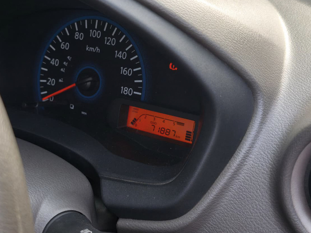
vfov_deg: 58.9
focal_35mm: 23
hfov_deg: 73.9
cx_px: 156
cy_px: 116
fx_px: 207
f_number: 1.6
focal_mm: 6.57
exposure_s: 1/2663
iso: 50
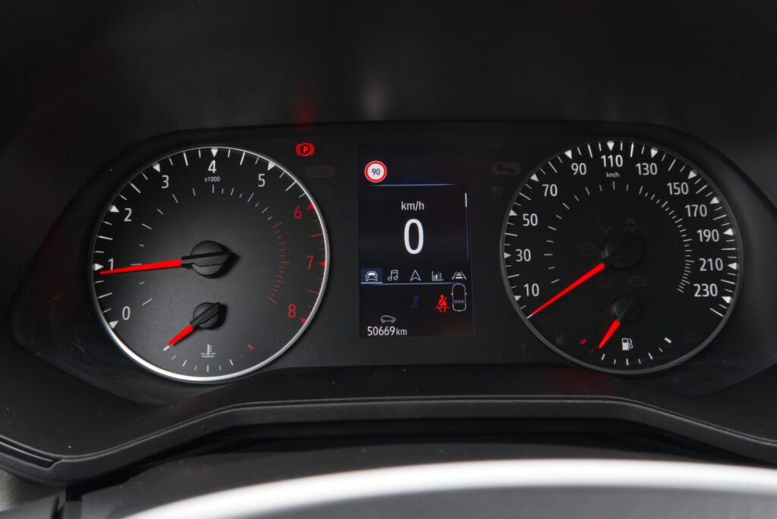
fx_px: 669
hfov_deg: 60.3
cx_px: 388
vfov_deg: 42.3
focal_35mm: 31
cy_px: 260
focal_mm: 20.9
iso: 2000
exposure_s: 1/100
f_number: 9
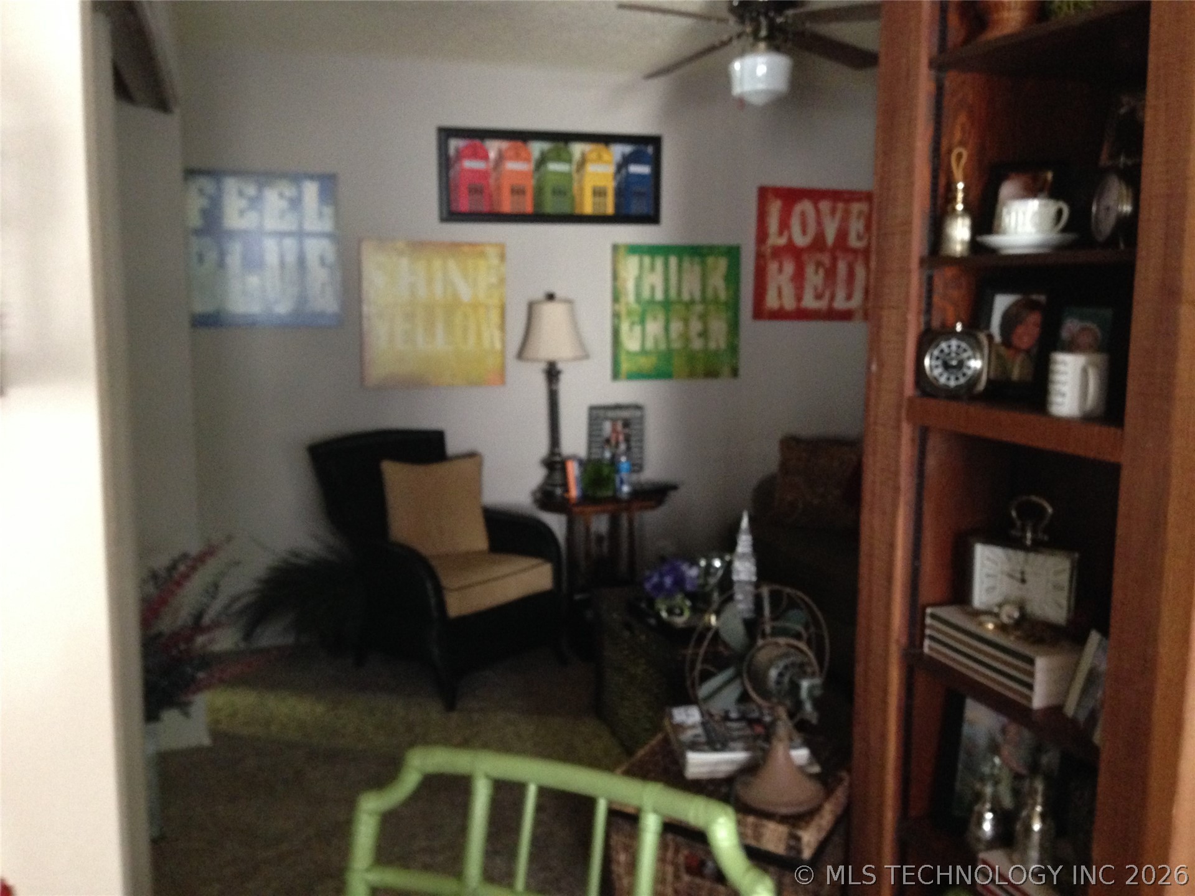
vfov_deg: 42.9
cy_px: 448
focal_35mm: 33
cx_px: 598
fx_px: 1139
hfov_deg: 55.4
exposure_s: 1/15
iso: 500
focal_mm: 4.12
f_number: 2.4
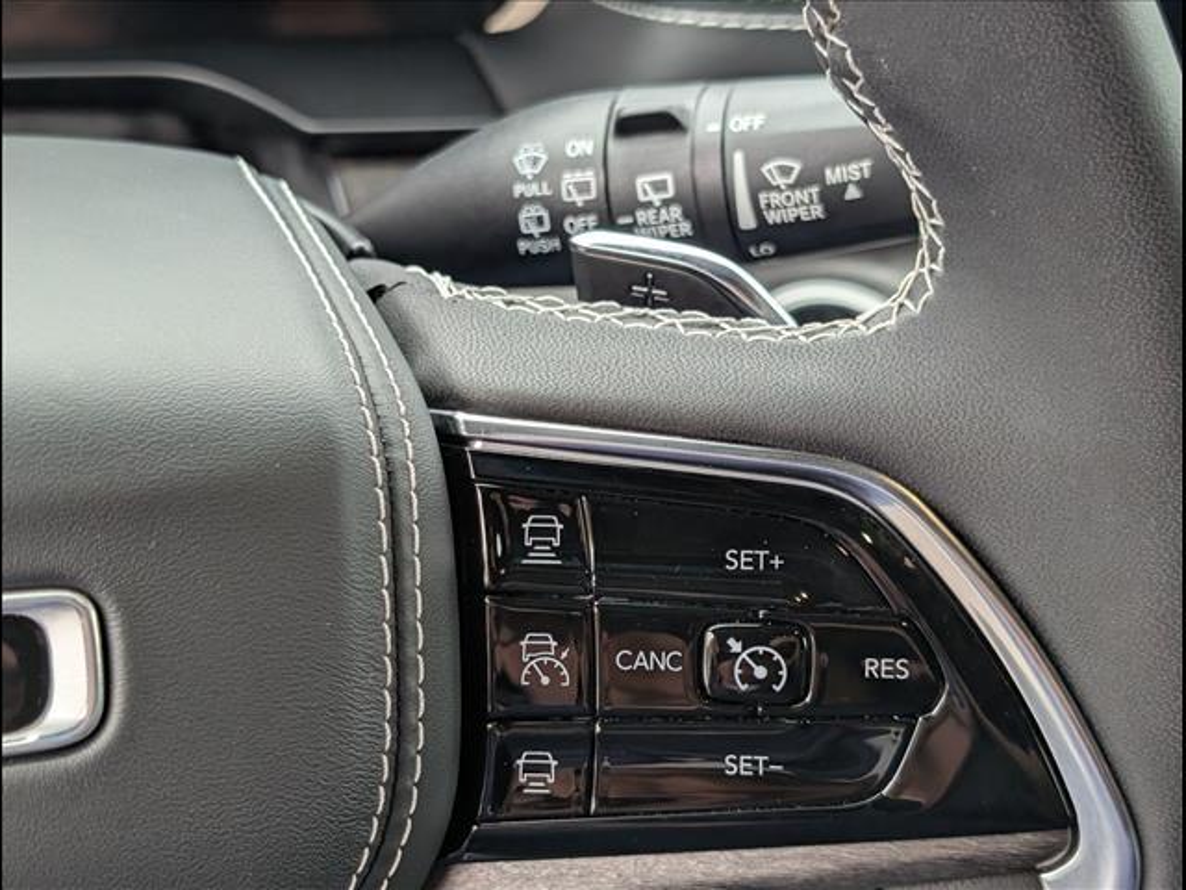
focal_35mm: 49
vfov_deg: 29.7
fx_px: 1679
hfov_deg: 38.9
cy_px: 445
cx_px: 593
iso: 230
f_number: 1.68
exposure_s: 1/526
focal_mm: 6.9
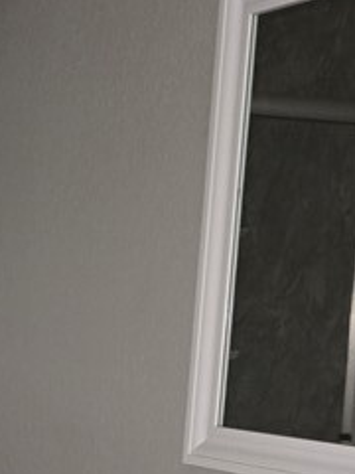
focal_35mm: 98
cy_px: 549
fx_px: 1340
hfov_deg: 14.6
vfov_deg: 19.1
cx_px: -77
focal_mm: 5.4
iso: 500
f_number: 1.8
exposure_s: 1/12
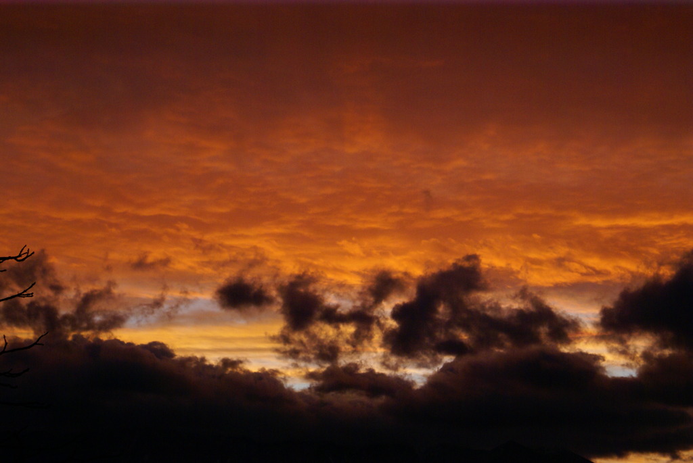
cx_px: 346
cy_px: 232
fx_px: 2023
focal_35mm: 105
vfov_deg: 13.1
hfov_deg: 19.4
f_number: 5.6
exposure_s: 1/80
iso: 400
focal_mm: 70
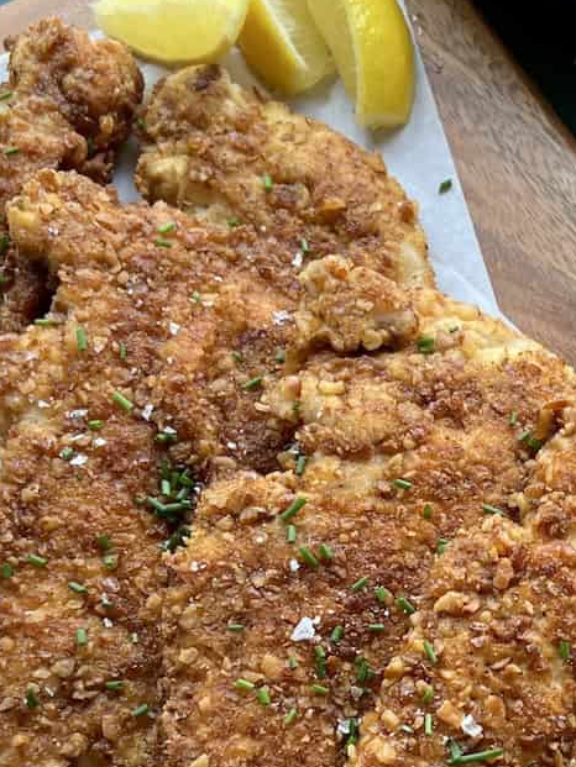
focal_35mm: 67
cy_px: 558
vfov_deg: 28.6
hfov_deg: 21.6
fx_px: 1486
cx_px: 493
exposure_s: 1/121
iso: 100
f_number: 1.5
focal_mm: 5.7
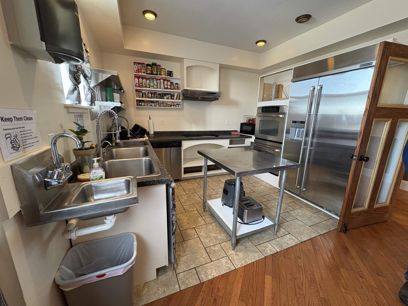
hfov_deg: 102.1
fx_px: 165
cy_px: 153
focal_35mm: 14
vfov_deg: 85.7
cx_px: 204
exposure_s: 1/60
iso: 320
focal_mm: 2.22
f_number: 2.2
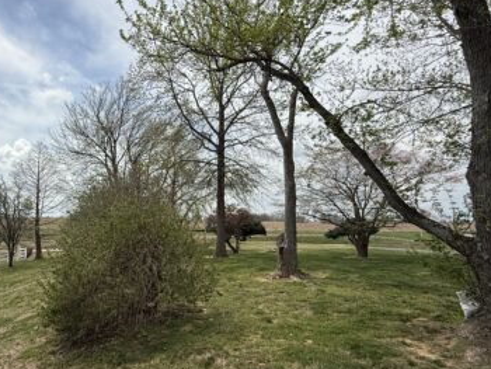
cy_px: 185
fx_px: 341
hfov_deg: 70.2
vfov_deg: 56.9
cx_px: 178
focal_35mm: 24
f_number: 2.2
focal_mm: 2.22
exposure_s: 1/3891
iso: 50
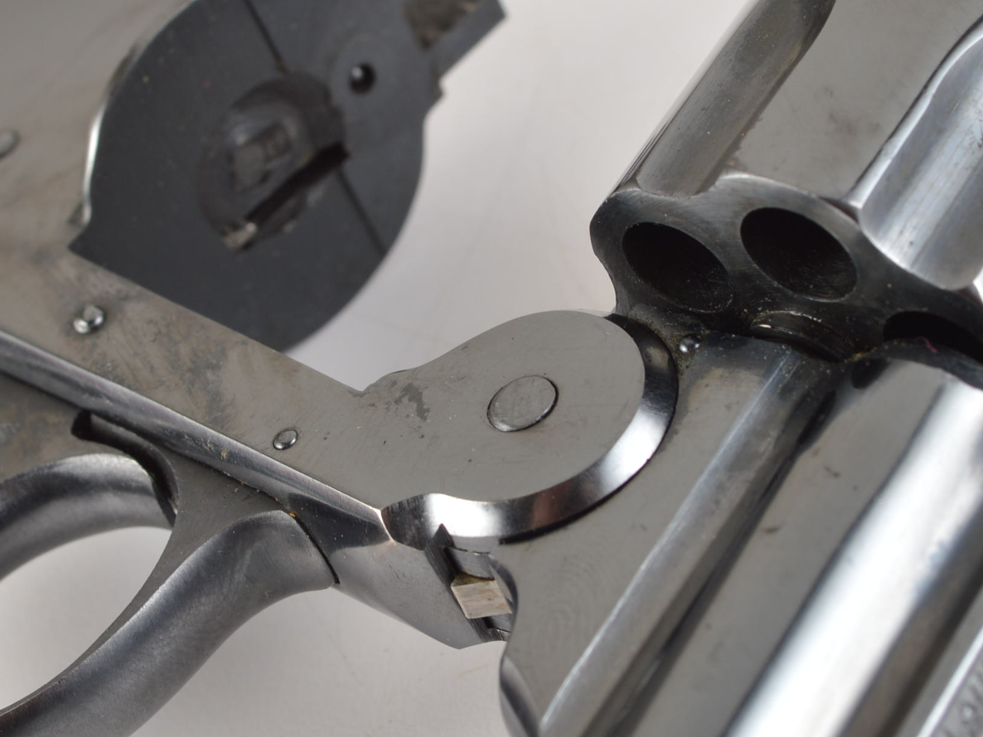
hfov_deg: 16.0
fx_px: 3493
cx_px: 392
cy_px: 335
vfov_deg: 12.0
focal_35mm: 123
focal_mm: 46
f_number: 9
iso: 100
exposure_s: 1/125
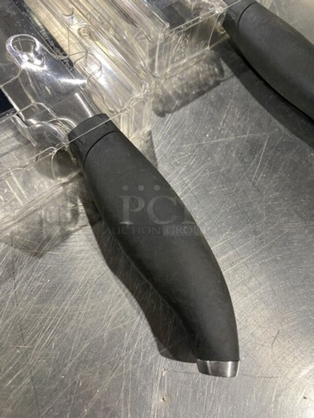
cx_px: 157
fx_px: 314
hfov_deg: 53.1
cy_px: 209
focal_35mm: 26
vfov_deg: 67.3
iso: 200
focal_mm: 4.25
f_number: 1.8
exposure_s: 1/60
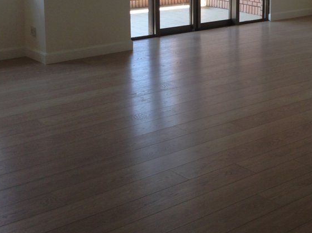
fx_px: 640
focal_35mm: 71
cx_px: 258
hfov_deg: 26.8
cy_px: 32
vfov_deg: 20.4
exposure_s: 1/120
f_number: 2.4
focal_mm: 4.12
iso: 50
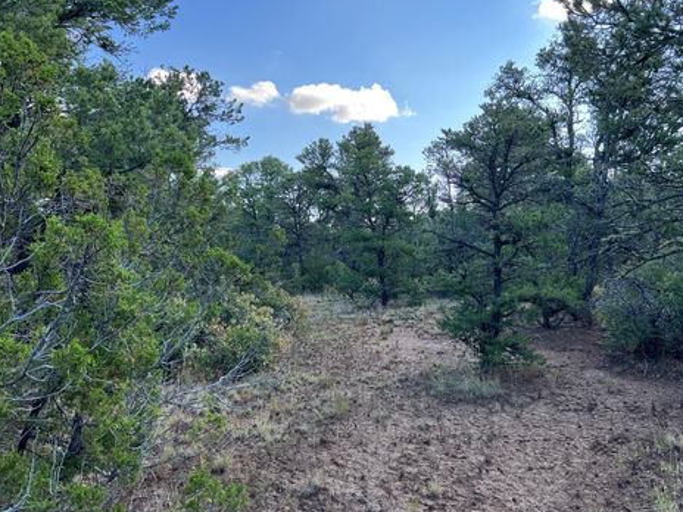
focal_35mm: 28
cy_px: 261
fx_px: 552
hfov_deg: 63.4
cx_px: 364
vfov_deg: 49.7
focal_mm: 5.7
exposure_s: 1/791
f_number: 1.5
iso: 50
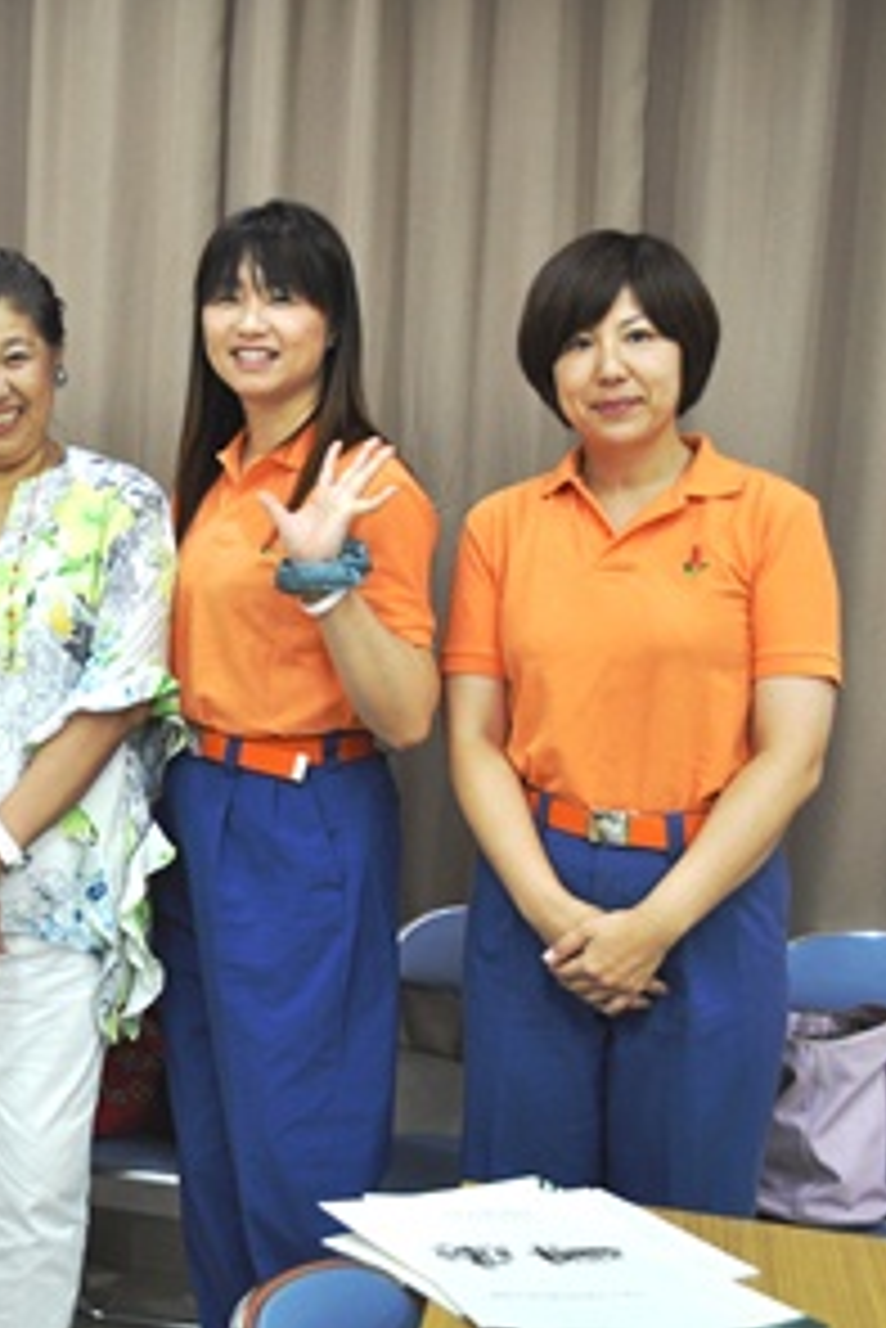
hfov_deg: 25.6
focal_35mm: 50
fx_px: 1844
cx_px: -18
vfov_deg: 39.6
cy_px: 662
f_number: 5
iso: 400
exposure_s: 1/100
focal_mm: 22
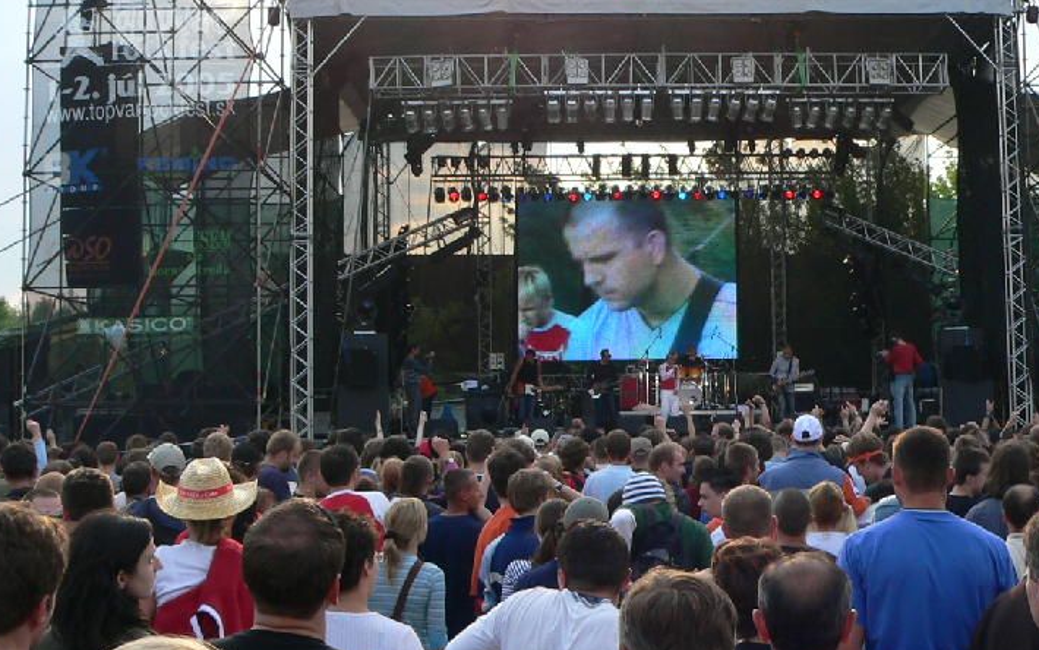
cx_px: 637
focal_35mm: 55
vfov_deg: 23.6
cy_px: 340
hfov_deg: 36.7
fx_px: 1558
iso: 100
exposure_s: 1/250
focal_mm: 6
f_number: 4
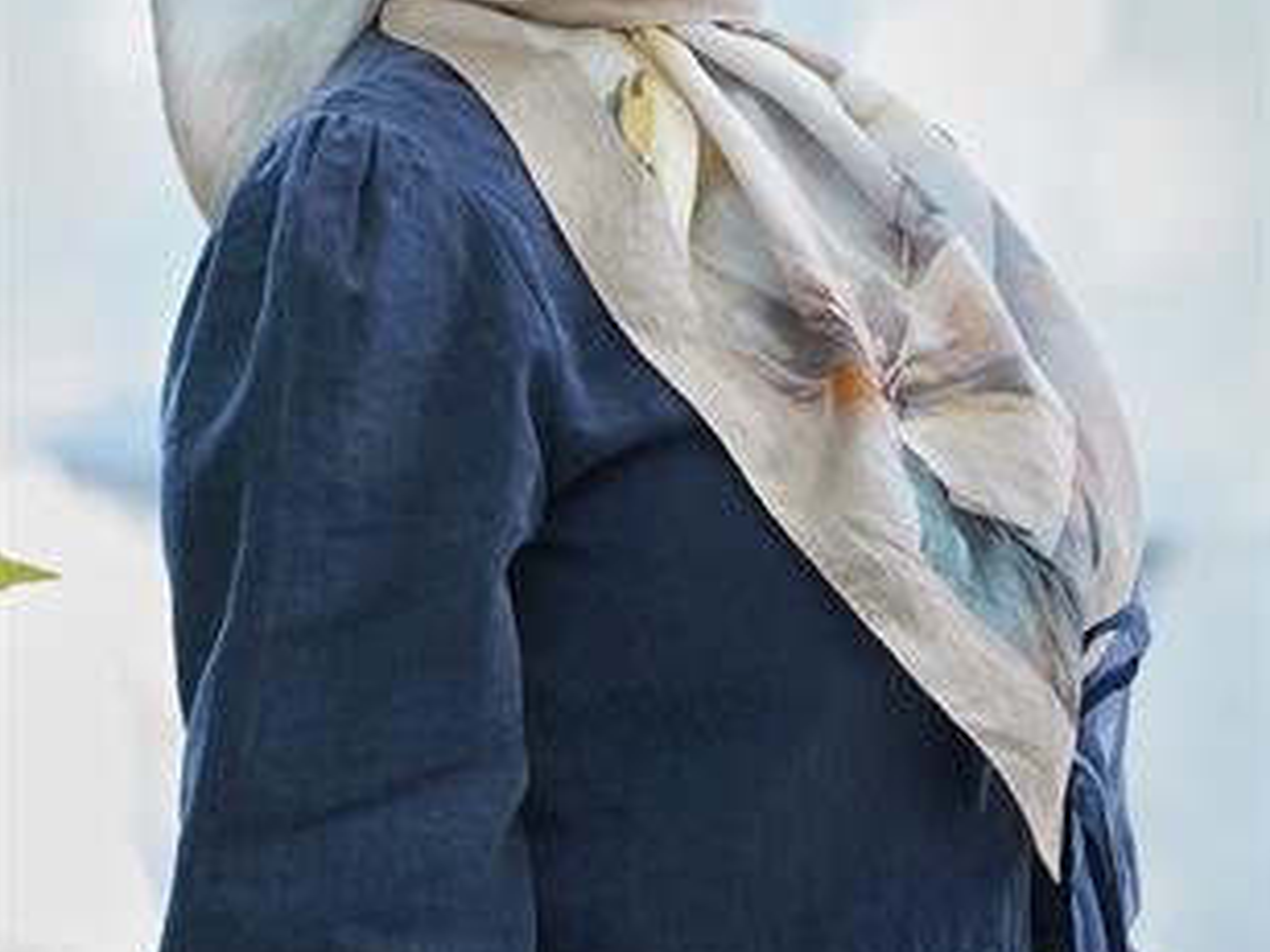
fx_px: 6384
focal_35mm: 174
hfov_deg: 11.4
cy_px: 120
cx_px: 635
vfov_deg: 8.5
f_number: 5
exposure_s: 1/125
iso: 500
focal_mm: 120
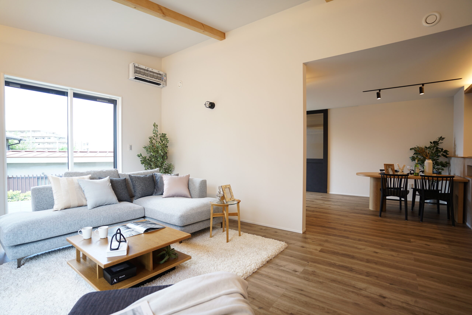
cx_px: 236
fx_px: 223
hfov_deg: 93.3
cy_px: 158
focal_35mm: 17
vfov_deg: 70.4
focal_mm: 17
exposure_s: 1/60
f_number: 2.8
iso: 160
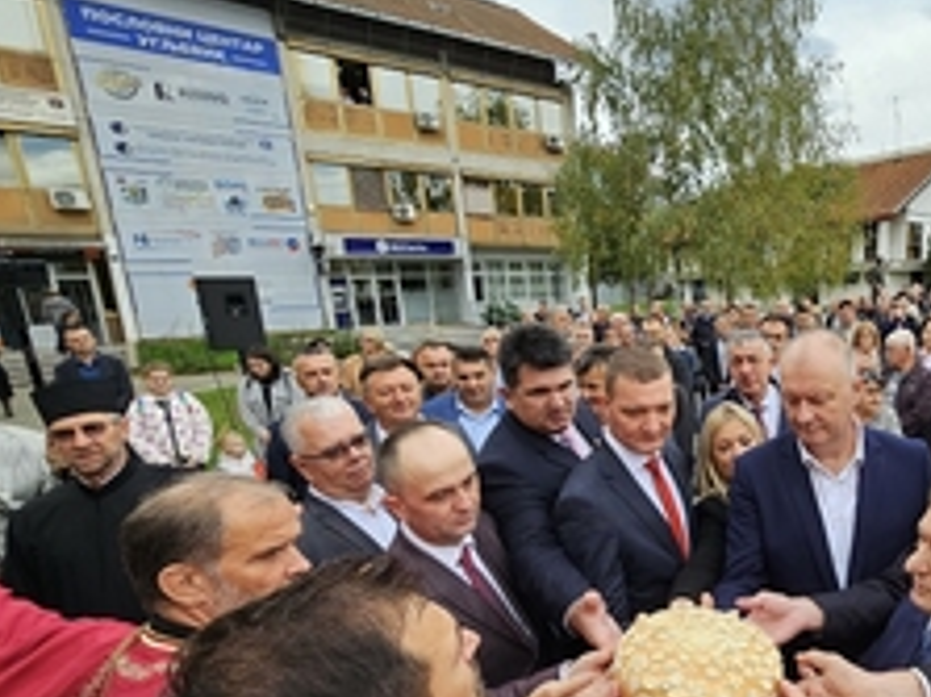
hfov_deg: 71.4
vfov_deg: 62.7
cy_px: 426
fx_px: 564
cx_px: 739
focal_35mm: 21
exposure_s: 1/417
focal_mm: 2.2
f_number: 2.2
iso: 50
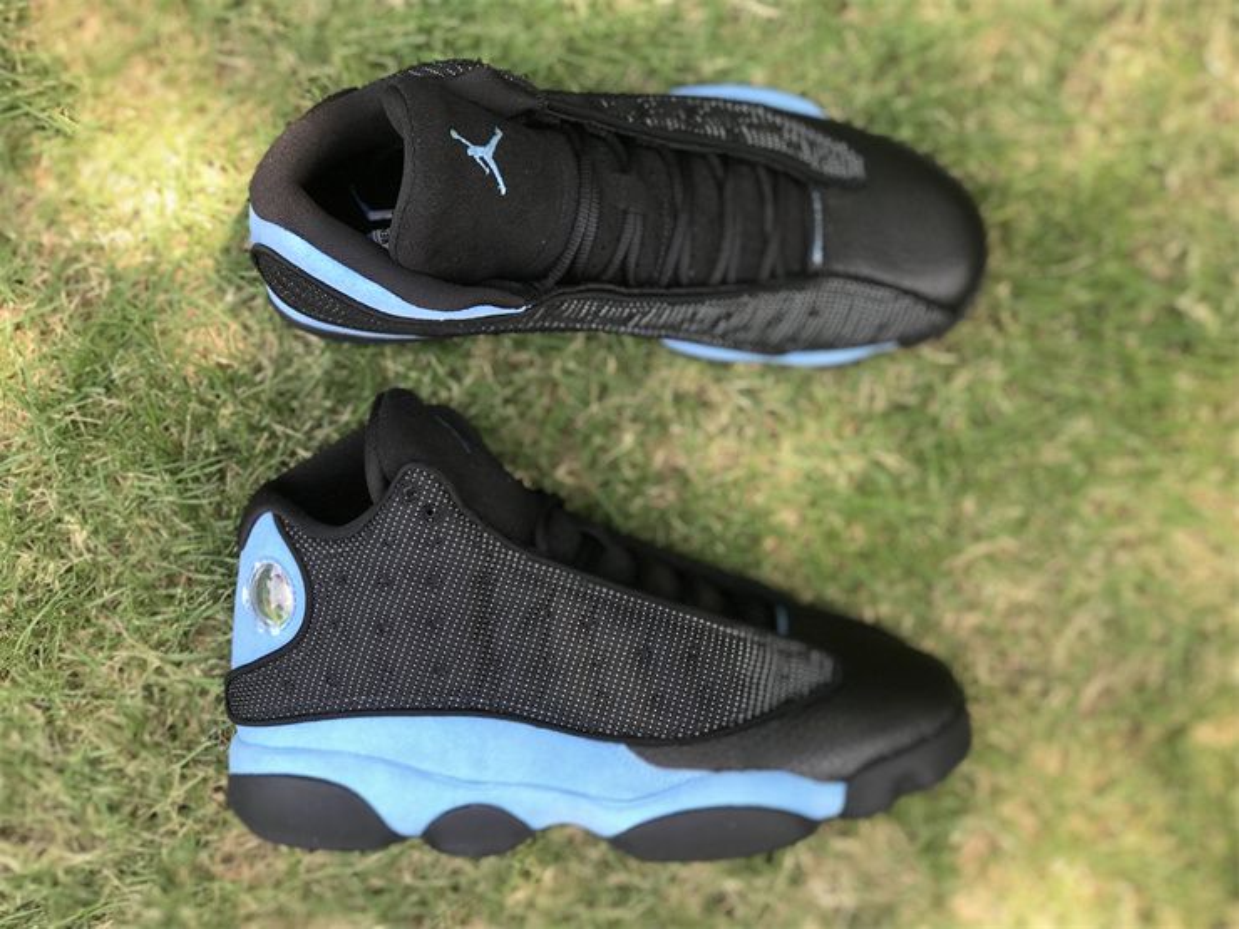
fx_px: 2040
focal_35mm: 57
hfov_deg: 33.8
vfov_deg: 25.7
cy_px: 464
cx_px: 620
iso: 25
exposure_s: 1/100
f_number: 2.8
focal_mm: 6.6
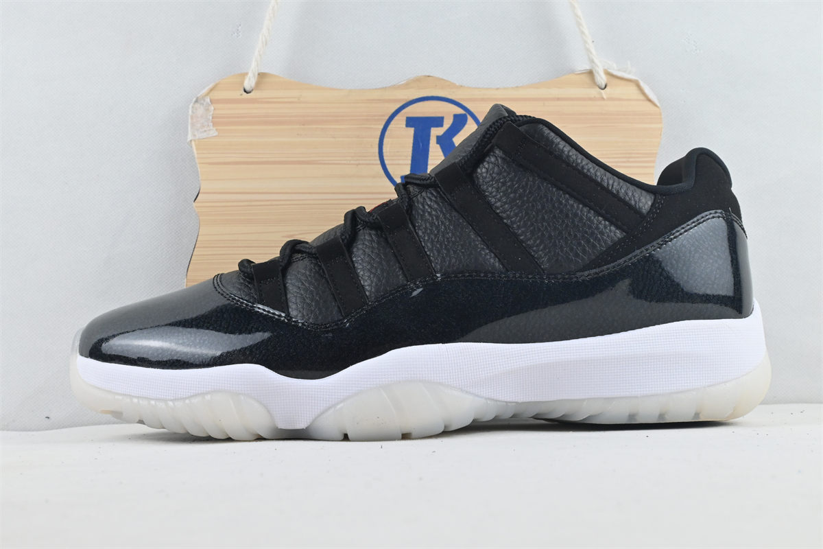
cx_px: 412
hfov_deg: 45.0
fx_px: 994
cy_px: 274
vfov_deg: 30.8
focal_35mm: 44
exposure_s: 1/100
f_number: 10
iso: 1000
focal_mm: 29
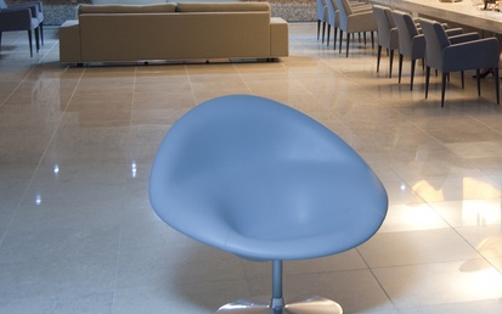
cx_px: 455
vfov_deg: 17.3
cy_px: 91
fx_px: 1026
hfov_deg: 26.5
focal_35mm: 75
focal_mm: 38
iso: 500
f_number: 7.1
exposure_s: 1/5
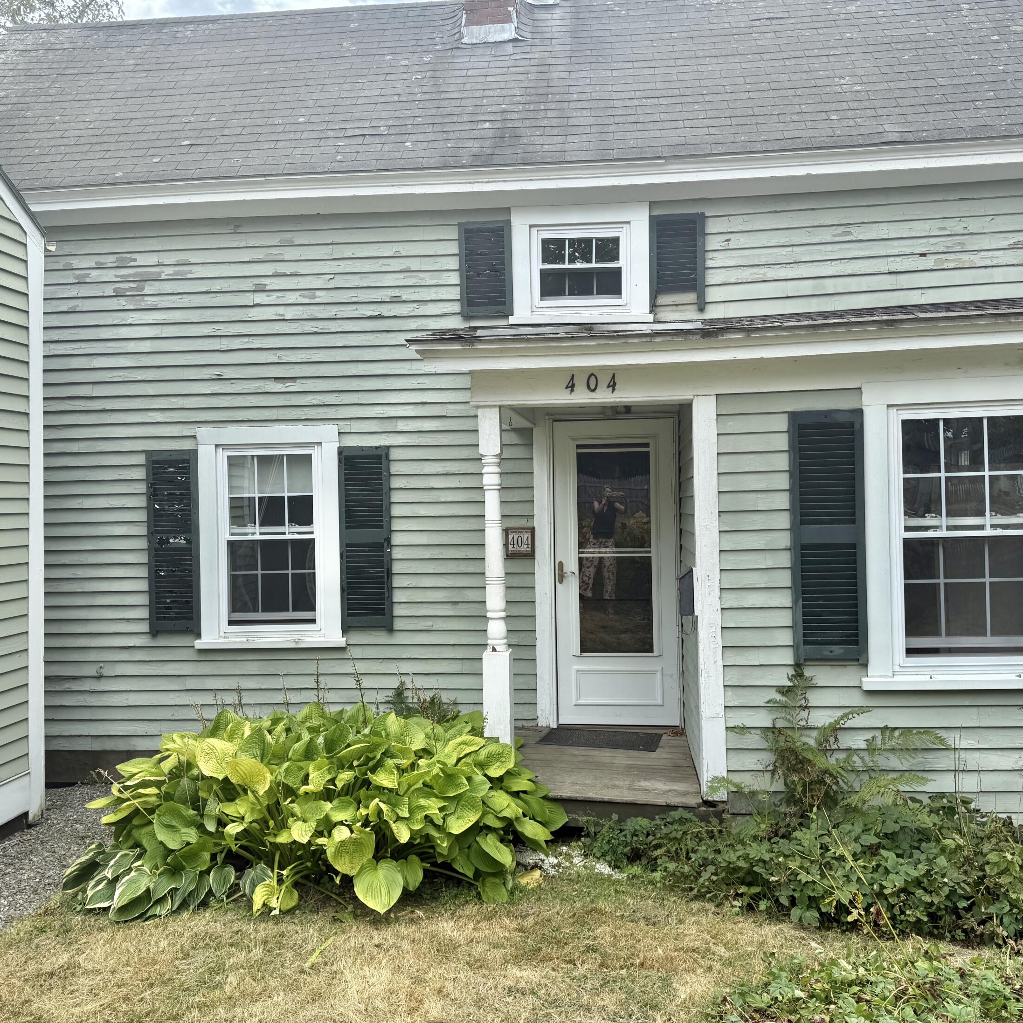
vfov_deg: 55.6
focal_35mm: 29
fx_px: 970
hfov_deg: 55.6
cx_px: 527
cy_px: 505
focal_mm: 6.76
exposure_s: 1/1464
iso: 80
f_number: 1.78
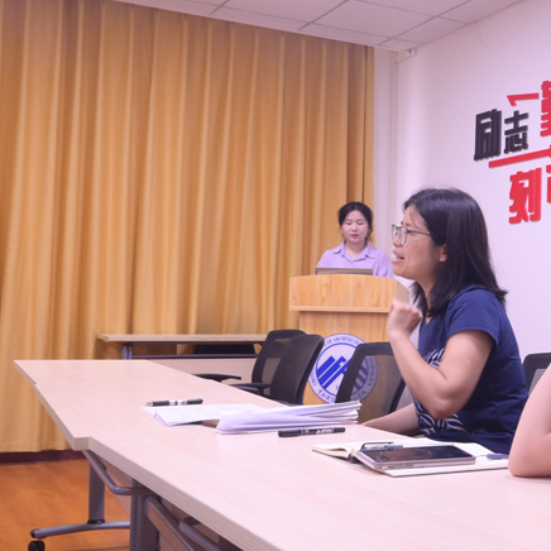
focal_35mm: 54
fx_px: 968
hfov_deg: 30.7
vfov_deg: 31.8
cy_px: 264
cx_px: 465
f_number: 16
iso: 2500
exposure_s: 1/13
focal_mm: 34.5
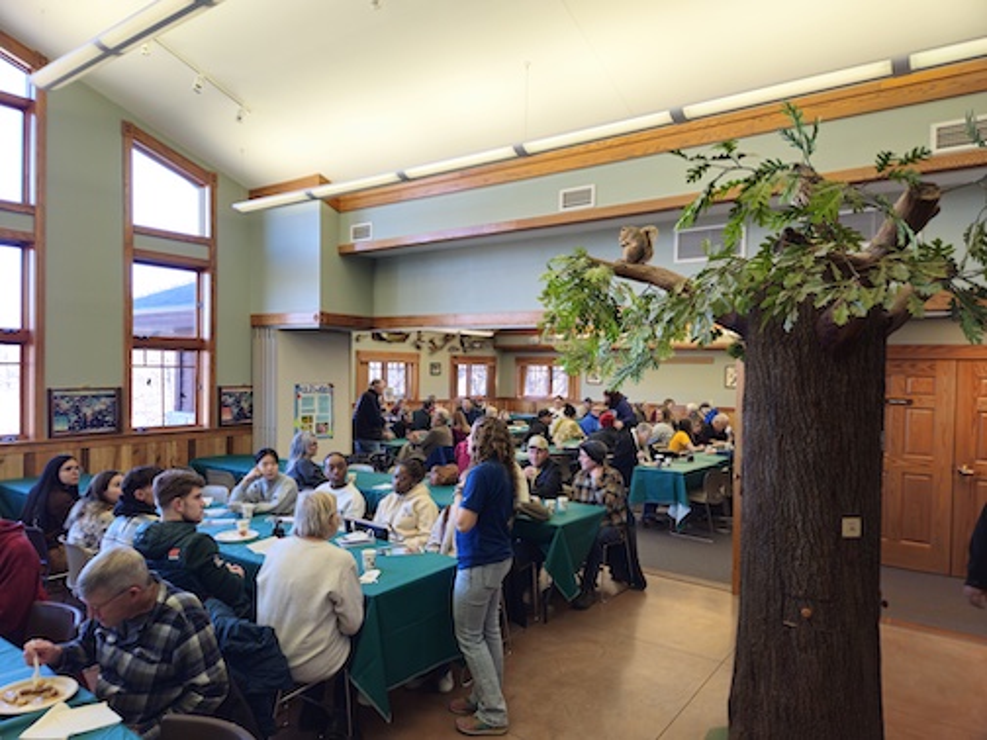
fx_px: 656
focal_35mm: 23
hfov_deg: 73.9
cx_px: 494
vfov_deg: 58.9
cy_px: 370
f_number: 1.8
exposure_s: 1/60
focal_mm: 5.4
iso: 50
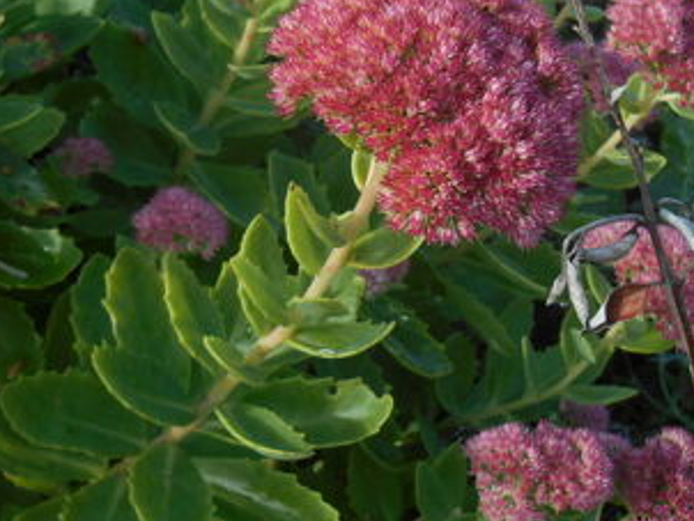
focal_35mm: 73
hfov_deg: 26.5
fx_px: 1465
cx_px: 246
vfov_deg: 20.1
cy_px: 165
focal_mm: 8.3
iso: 80
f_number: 4
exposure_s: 1/250
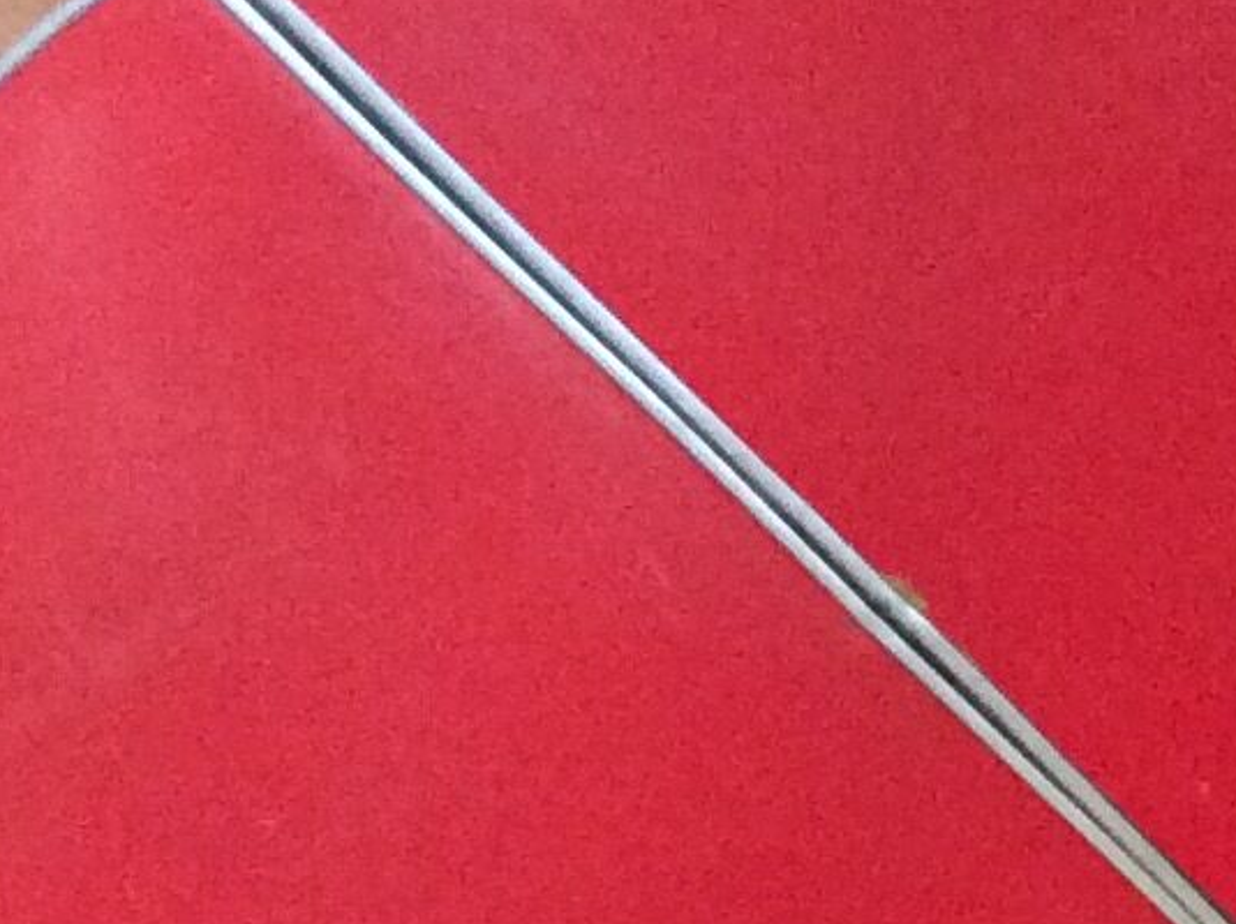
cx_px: 1601
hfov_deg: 12.4
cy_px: 1559
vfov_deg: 9.2
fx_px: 5528
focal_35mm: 155
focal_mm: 3.3
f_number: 2.4
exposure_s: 1/25
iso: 320
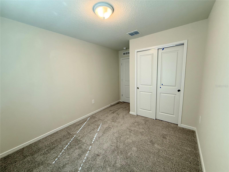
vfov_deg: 85.7
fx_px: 93
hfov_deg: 102.1
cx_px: 114
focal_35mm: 14
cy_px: 86
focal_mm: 2.22
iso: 250
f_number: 2.2
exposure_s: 1/120
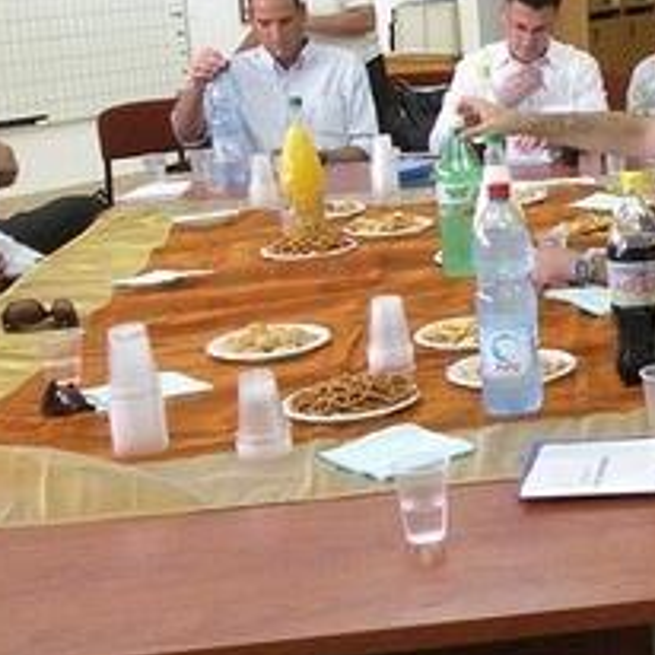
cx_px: 976
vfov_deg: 23.1
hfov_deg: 20.2
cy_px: 146
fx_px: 1584
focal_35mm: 74
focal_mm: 4.7
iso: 360
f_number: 2.8
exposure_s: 1/60
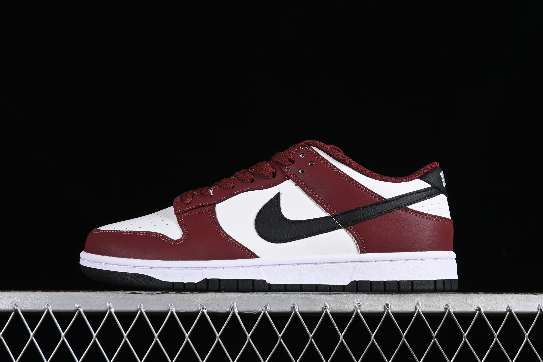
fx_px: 1131
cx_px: 272
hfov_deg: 27.0
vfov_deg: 18.2
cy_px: 181
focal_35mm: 75
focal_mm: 50
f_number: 7.1
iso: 160
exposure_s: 1/80
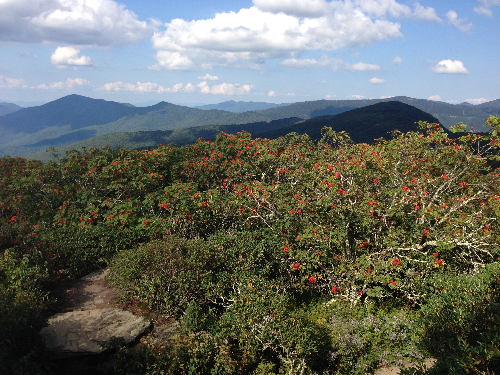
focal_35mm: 33
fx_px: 477
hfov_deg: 55.4
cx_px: 250
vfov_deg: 42.9
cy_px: 188
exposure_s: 1/1106
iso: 50
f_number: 2.4
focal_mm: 4.12
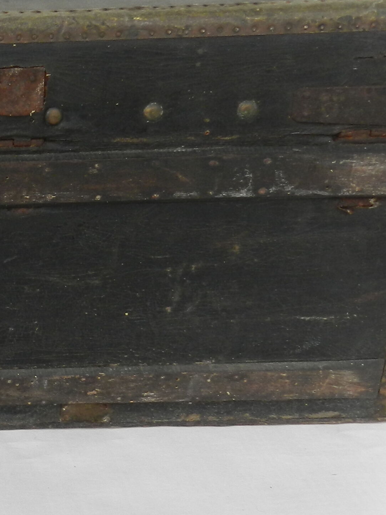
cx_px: -144
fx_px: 952
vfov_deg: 30.3
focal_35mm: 64
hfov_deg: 20.5
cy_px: 244
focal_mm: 4
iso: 160
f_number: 3.4
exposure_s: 1/400
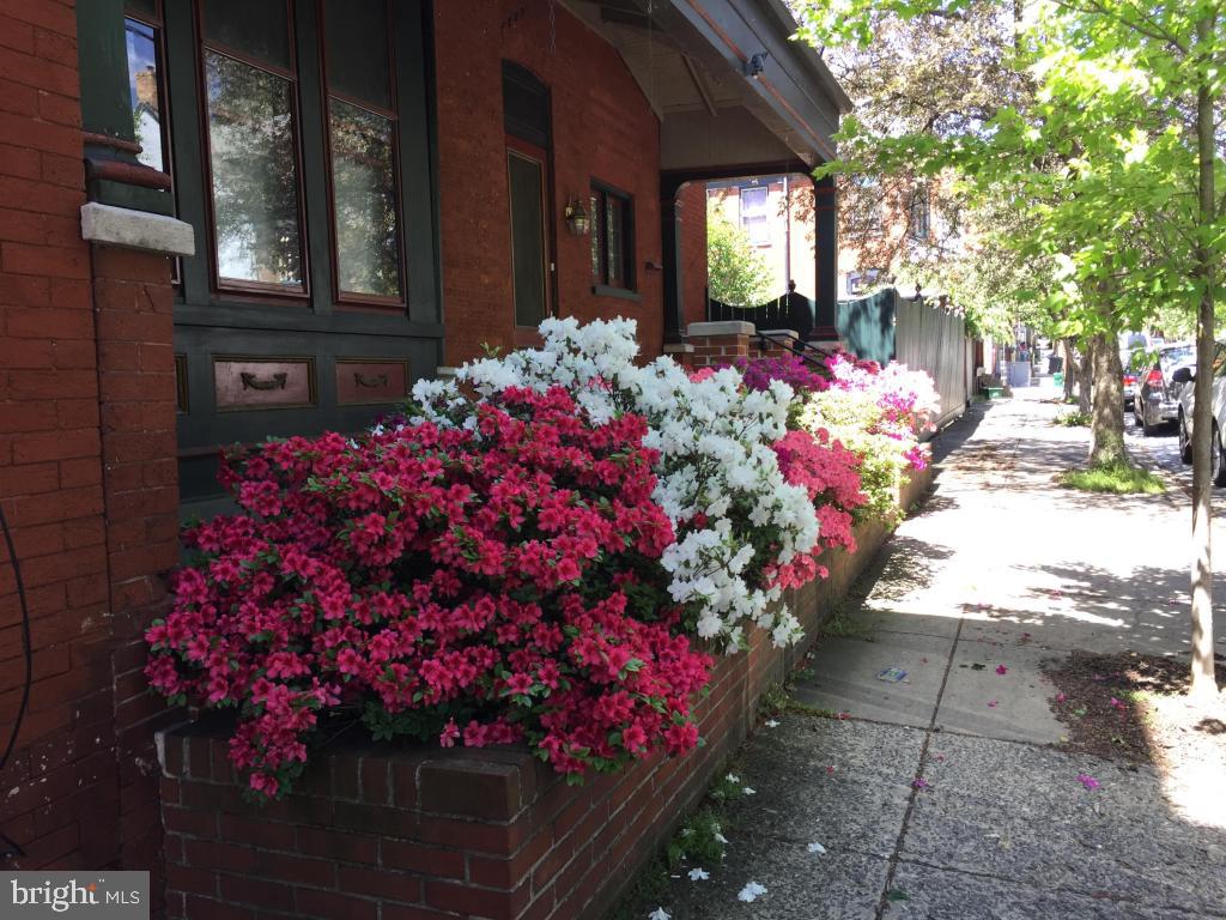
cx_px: 613
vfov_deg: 48.2
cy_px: 460
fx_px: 1027
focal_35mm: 29
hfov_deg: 61.7
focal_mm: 4.15
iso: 32
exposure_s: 1/120
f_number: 2.2
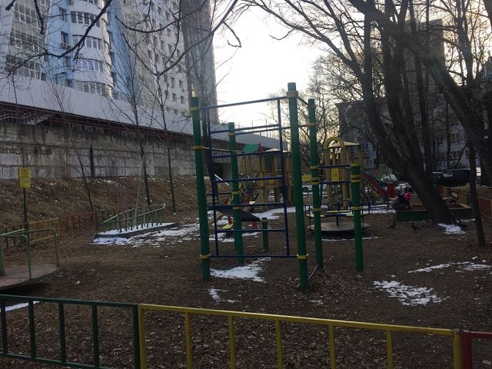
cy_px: 184
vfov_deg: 48.2
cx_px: 246
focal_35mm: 29
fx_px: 412
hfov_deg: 61.7
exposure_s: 1/527
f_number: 2.2
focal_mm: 4.15
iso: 32
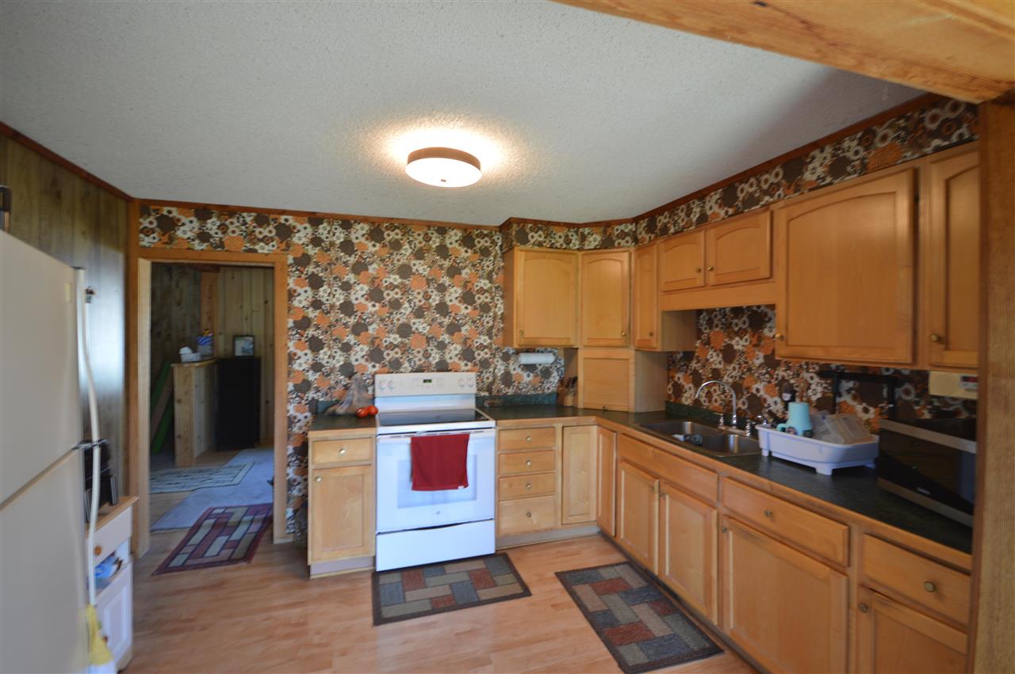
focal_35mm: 15
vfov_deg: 77.2
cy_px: 337
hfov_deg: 100.4
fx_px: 423
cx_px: 508
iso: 100
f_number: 4
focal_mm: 10
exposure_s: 1/8
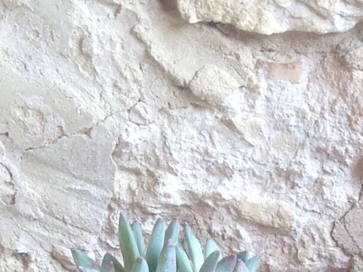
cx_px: 556
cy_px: 703
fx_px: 1867
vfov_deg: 7.6
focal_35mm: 178
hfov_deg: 10.7
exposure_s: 1/60
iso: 64
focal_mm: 4.12
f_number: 2.4
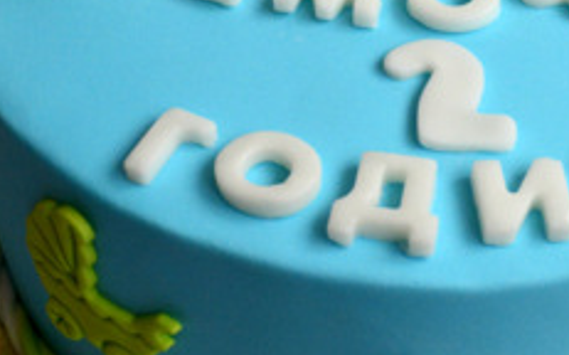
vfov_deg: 13.9
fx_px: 1441
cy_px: 22
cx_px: 397
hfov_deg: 22.2
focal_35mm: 93
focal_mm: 22
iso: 1000
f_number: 6.3
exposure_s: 1/160
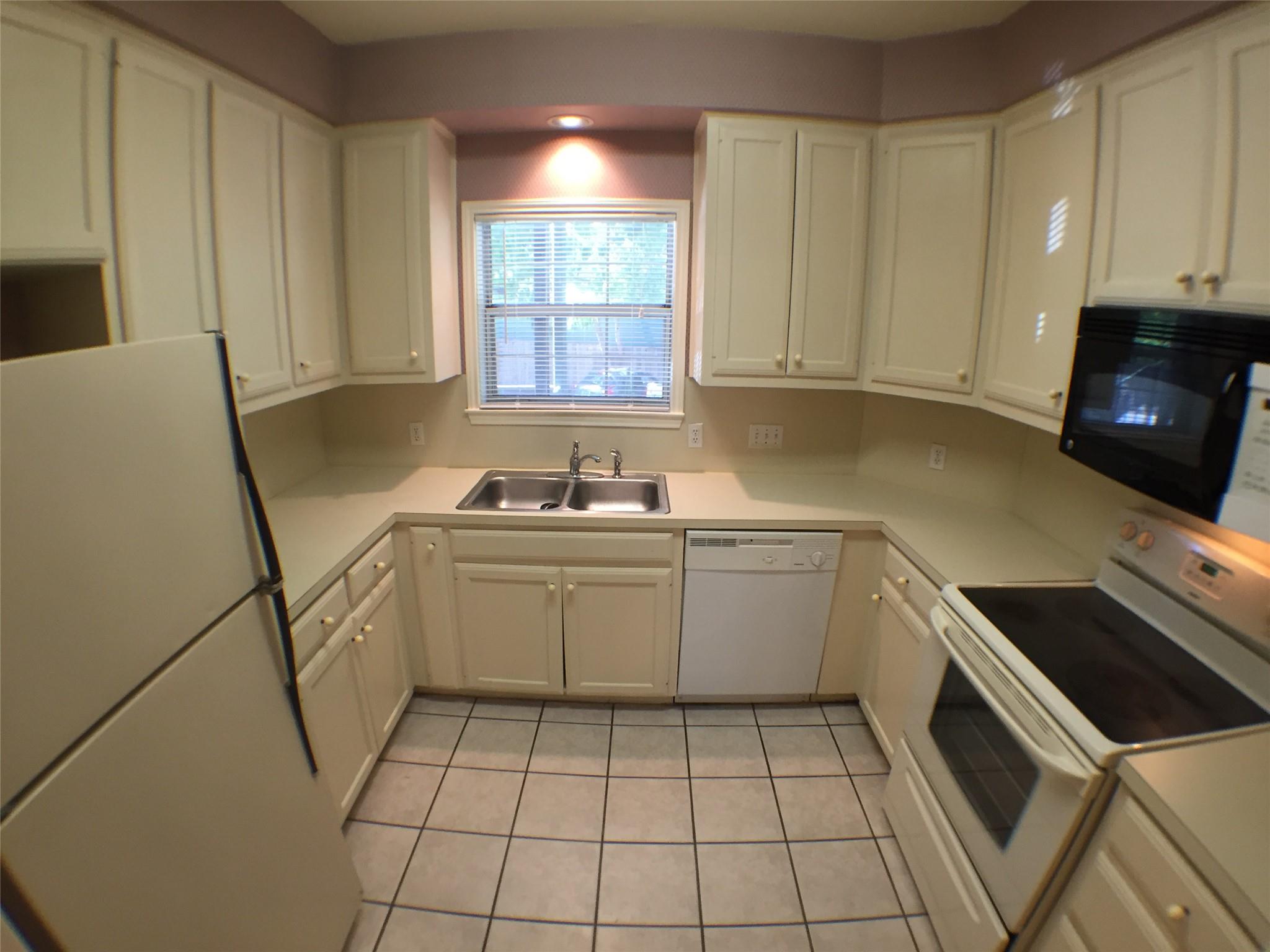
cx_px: 635
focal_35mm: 29
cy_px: 476
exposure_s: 1/30
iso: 100
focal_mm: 4.15
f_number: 2.2
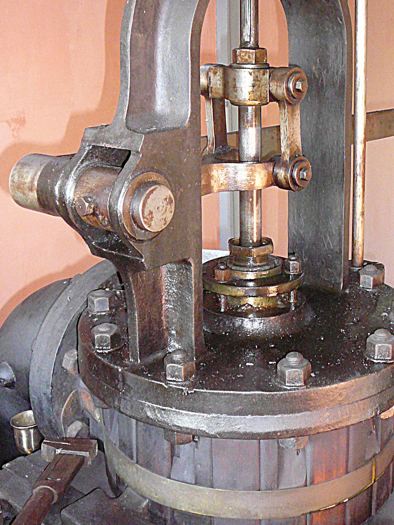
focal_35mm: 53
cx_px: 246
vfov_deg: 35.6
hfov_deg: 27.4
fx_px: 804
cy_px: 152
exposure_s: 1/30
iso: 400
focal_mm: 5.2
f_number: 2.8
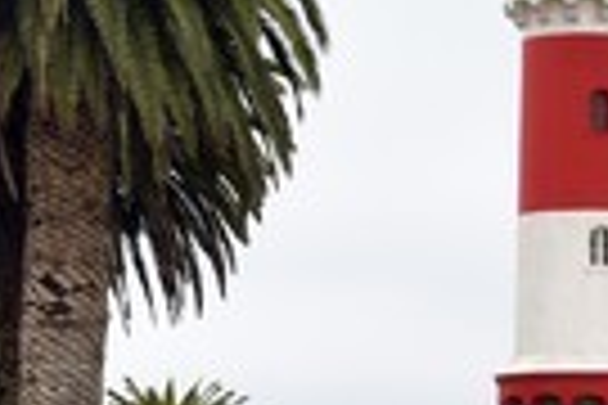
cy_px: 266
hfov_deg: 9.5
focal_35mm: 217
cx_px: 437
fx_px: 3665
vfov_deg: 6.3
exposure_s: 1/160
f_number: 14
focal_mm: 70
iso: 400
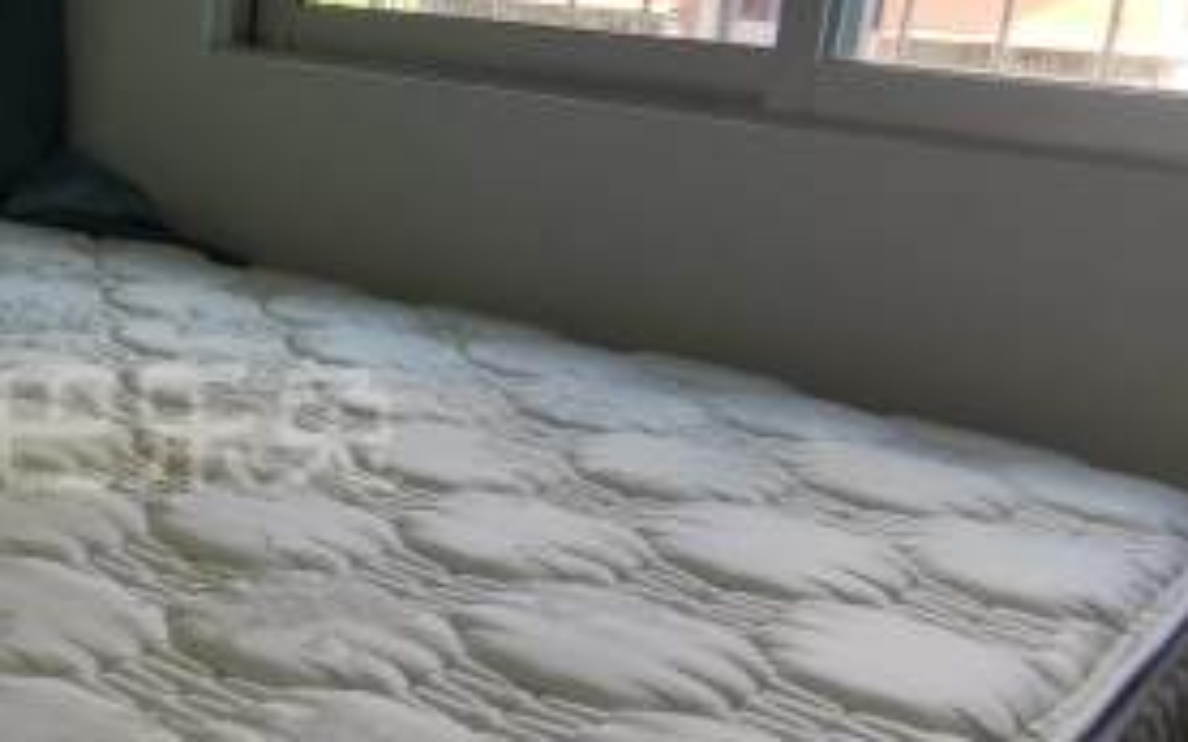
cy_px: 382
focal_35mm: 52
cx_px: 60
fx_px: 1683
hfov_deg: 35.9
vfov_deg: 24.9
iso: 64
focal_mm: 2.26
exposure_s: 1/50
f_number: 2.2
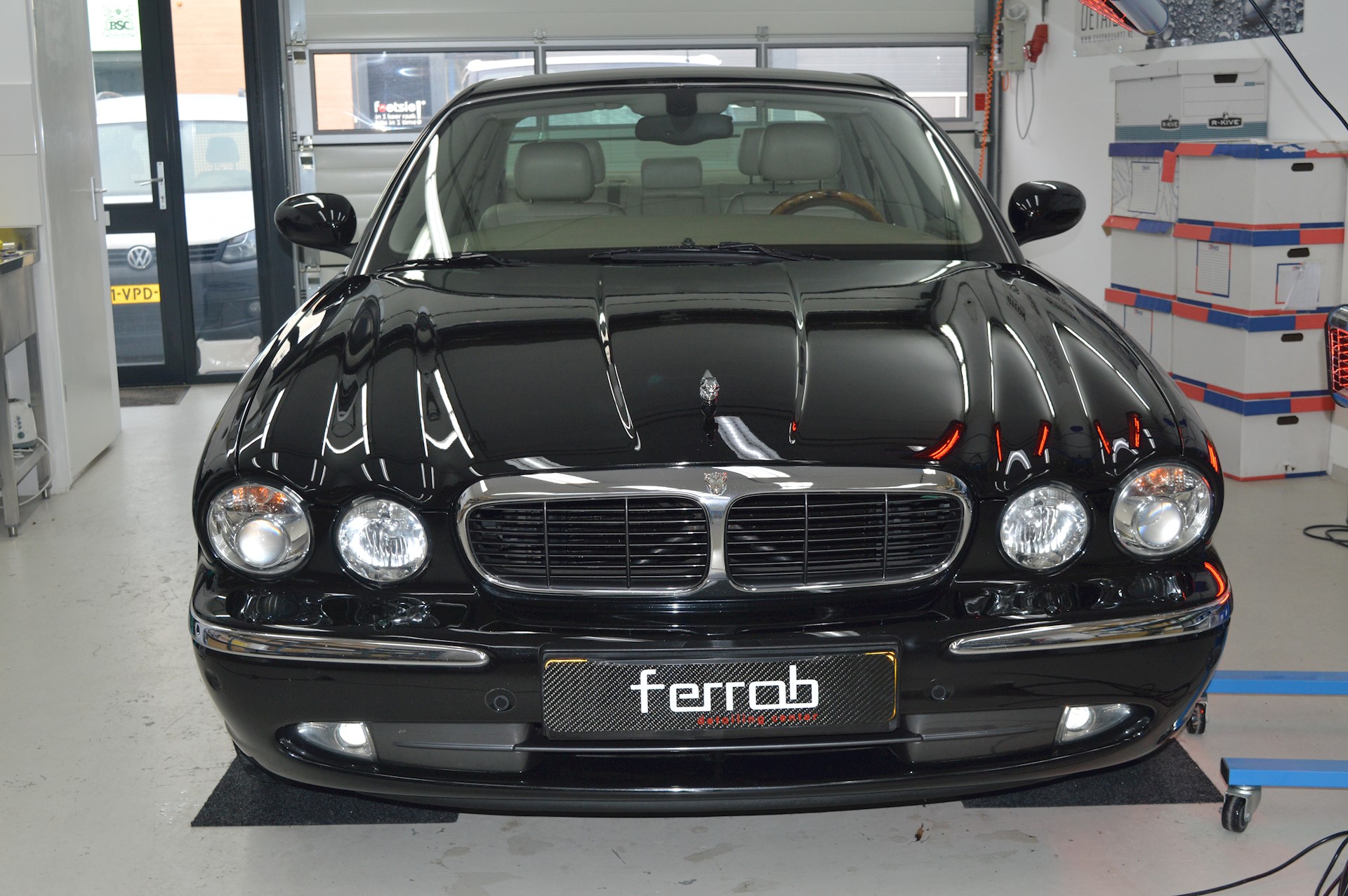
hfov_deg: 45.0
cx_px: 674
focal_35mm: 44
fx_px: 1628
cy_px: 448
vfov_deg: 30.8
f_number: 8
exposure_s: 1/60
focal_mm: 29
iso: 450
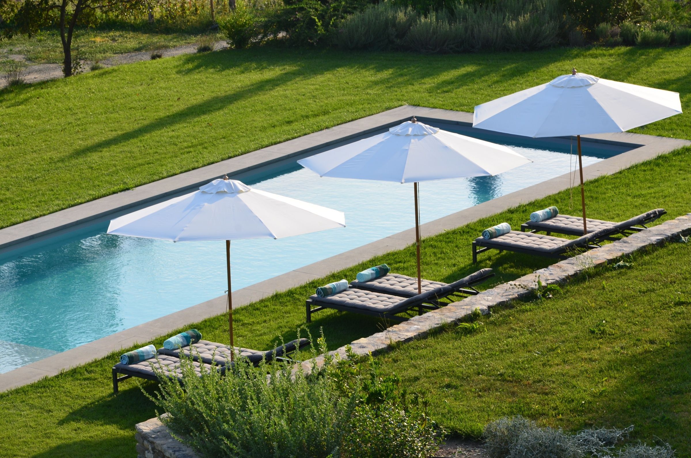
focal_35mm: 158
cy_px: 229
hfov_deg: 13.1
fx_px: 3017
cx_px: 346
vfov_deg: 8.7
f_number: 11
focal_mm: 105
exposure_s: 1/125
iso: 200
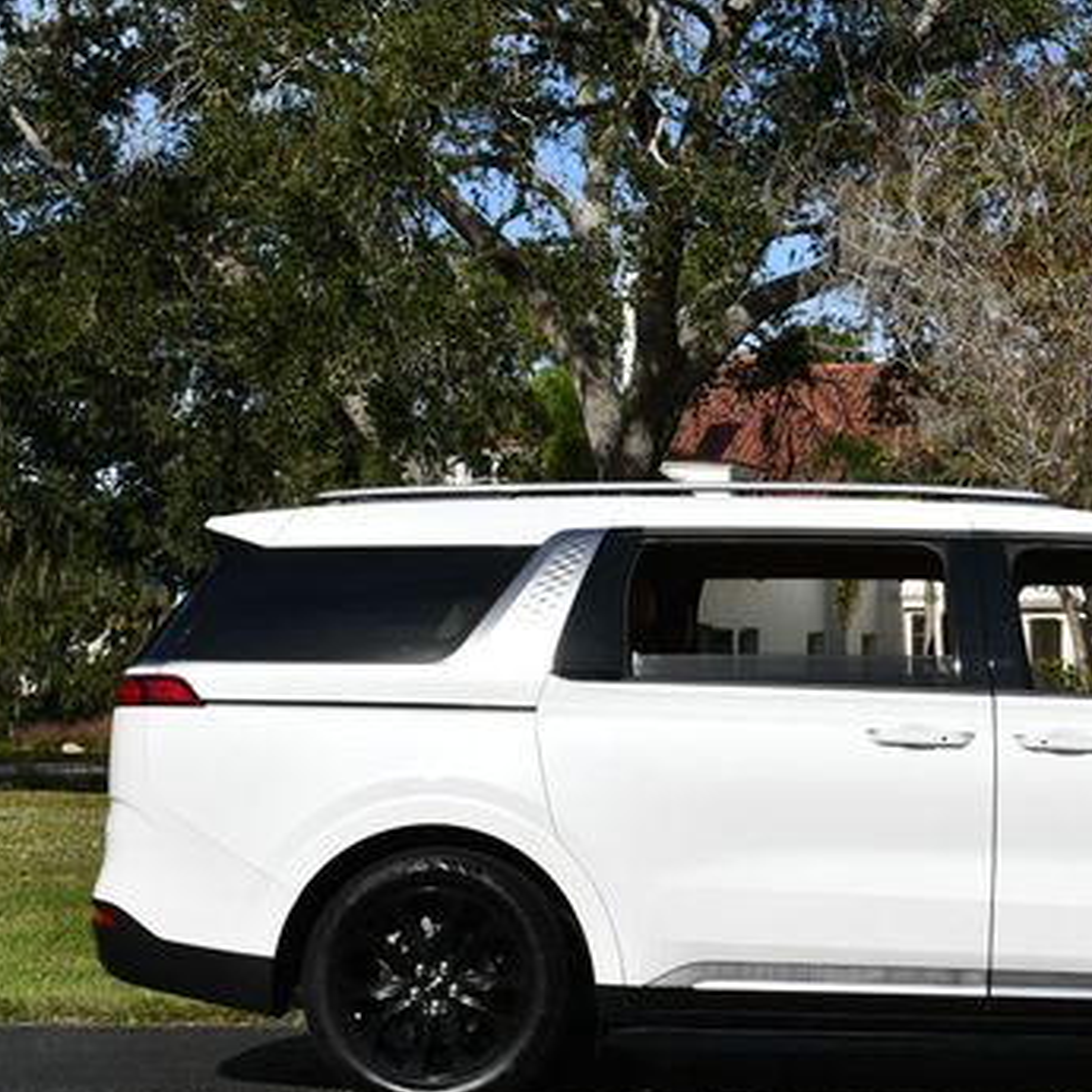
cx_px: 975
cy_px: 548
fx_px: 2820
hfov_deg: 21.5
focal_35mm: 79
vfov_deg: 21.9
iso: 100
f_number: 10
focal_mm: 25
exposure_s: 1/400
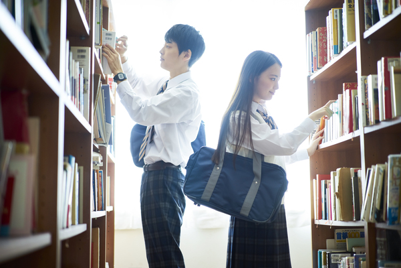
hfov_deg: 36.2
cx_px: 200
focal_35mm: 55
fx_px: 613
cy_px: 134
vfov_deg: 24.6
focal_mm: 55
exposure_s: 1/60
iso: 160
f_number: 1.8
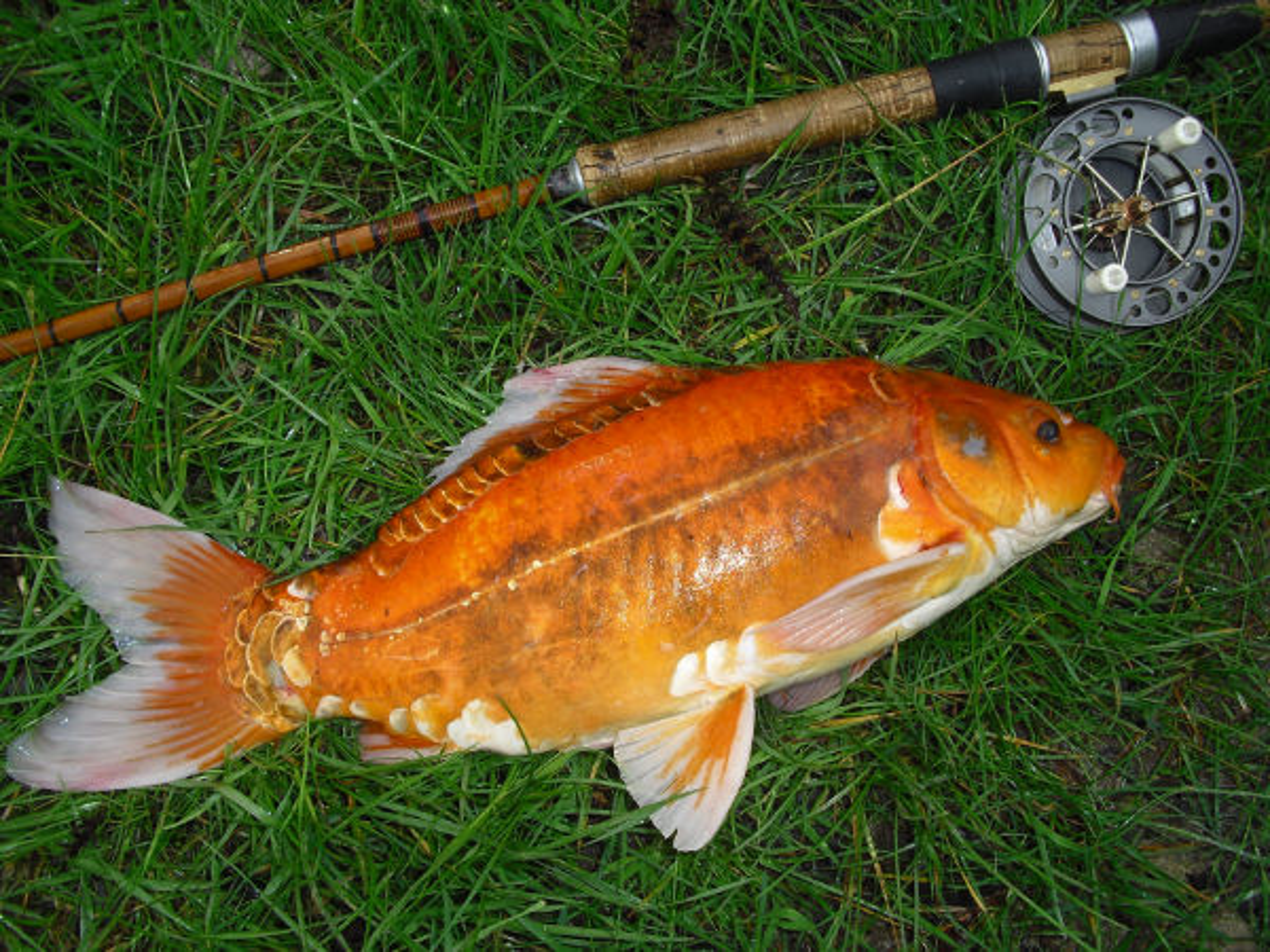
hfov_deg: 51.4
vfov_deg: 39.7
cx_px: 635
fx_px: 1321
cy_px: 476
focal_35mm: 36
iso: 64
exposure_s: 1/400
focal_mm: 6.3
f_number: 3.1
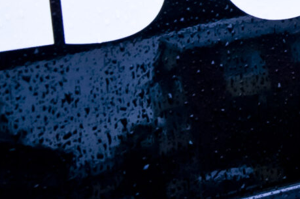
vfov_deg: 6.0
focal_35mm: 223
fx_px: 1856
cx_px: 508
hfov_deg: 8.9
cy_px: -194
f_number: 9
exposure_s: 1/125
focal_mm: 40
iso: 1600
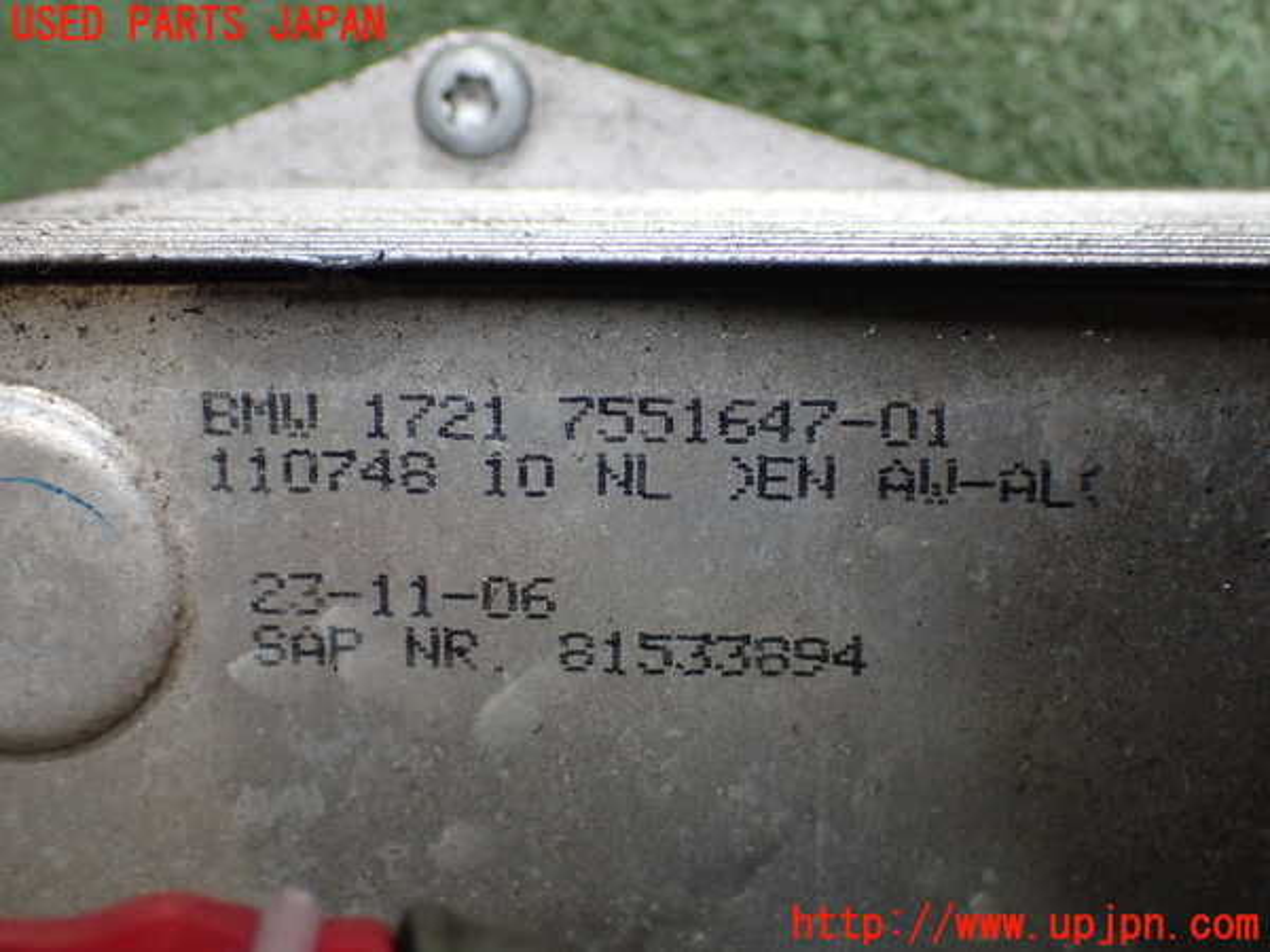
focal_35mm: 44
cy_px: 476
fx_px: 1614
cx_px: 635
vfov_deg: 32.9
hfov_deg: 42.9
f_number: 2.9
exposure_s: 1/160
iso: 500
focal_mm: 7.84
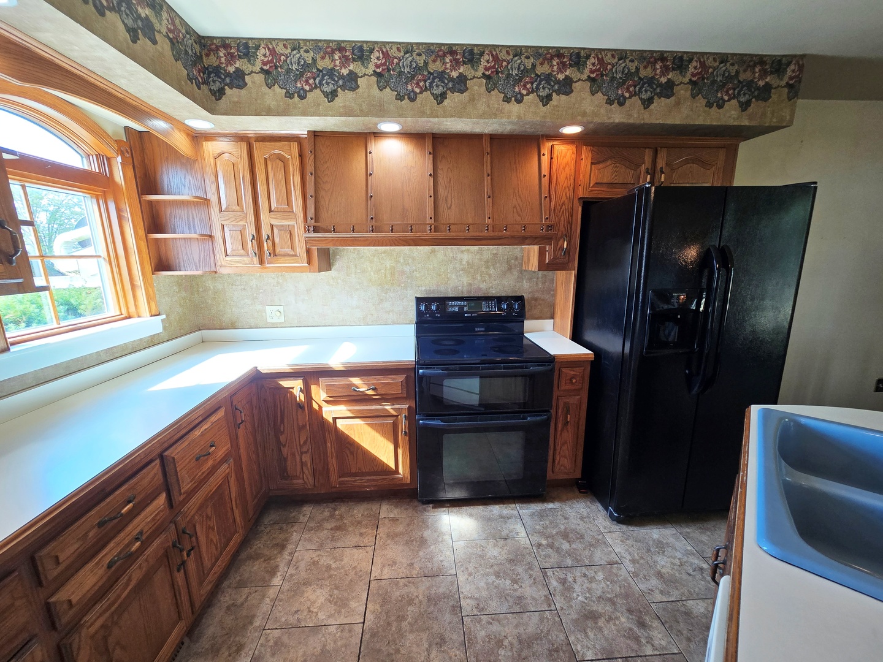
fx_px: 332
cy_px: 331
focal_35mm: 13
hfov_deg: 106.2
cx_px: 442
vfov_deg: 89.9
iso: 80
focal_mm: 2.2
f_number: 2.2
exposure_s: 1/60
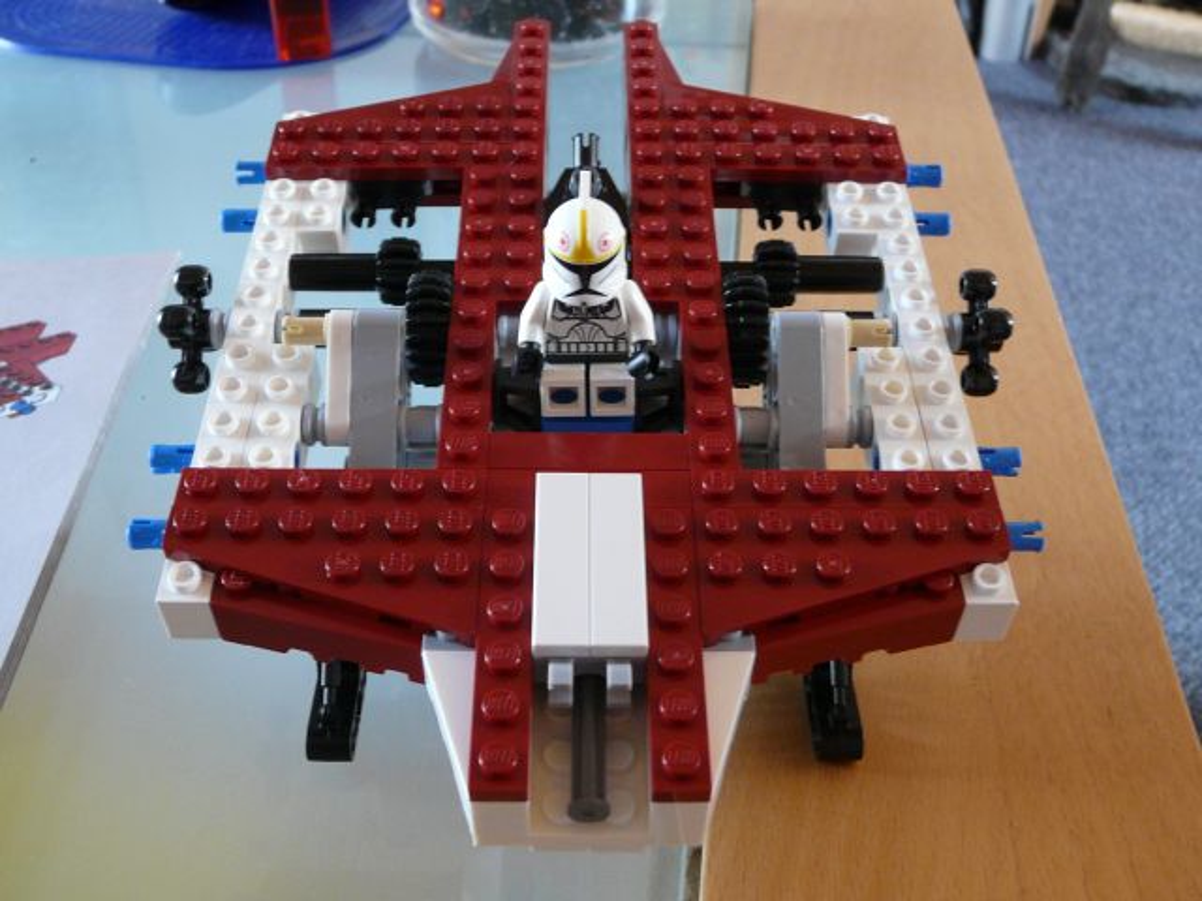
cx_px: 601
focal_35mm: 38
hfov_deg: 49.0
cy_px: 450
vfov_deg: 37.7
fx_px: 1320
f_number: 2.8
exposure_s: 1/6
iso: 200
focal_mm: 4.9
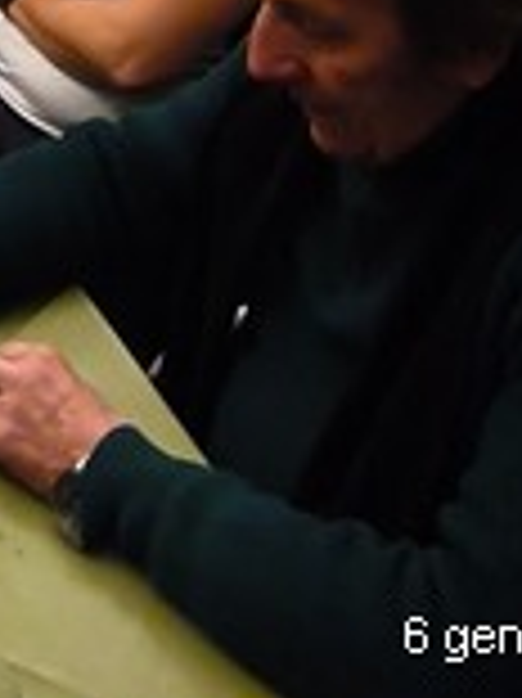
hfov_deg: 14.3
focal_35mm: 95
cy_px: -678
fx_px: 1913
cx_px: -302
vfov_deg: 16.2
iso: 500
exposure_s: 1/33.3
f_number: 2.2
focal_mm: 1.65
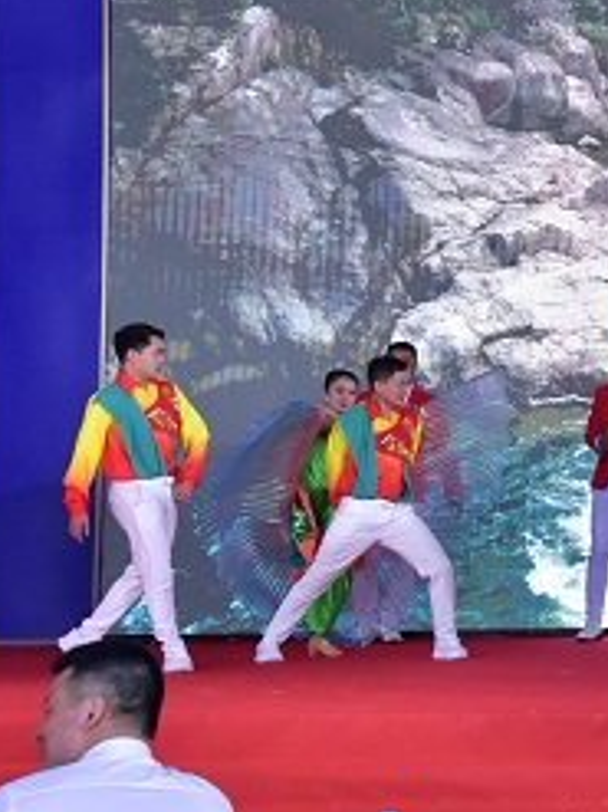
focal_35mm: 117
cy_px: 319
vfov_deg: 16.8
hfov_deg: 12.0
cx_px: 943
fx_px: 2742
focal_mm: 50
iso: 3200
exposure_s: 1/500
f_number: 9
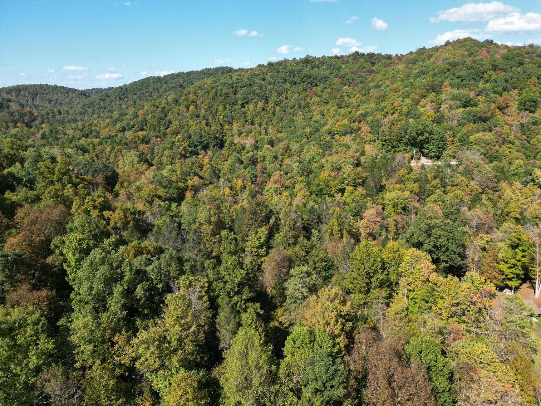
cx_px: 270
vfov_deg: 56.8
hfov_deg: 71.6
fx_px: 375
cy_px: 203
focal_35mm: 24
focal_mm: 6.72
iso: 130
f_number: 1.7
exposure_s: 1/2500
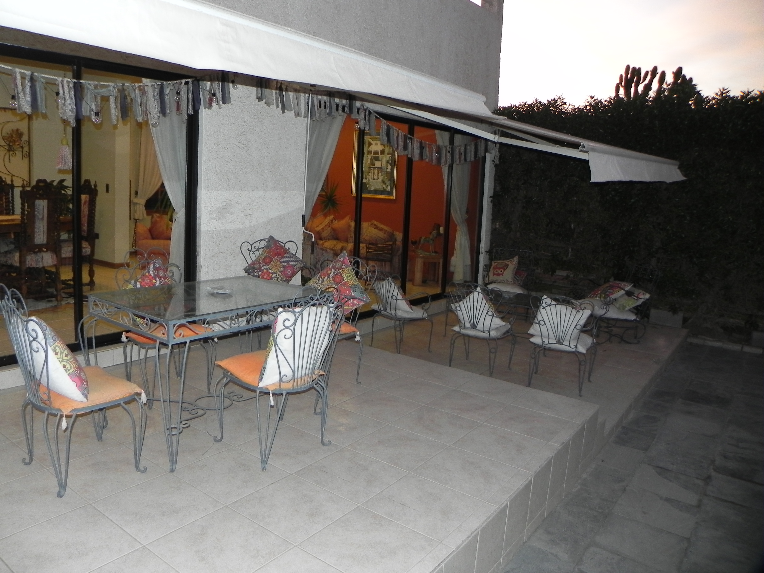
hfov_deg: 67.3
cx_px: 382
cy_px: 286
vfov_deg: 53.1
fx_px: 574
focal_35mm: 26
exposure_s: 1/80
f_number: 2.8
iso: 160
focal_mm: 4.6
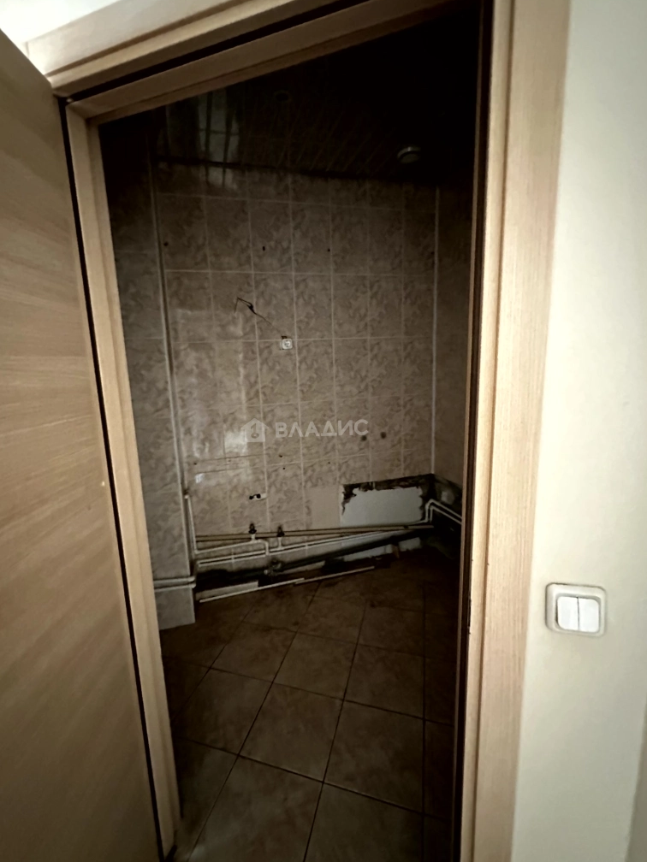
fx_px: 374
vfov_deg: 98.2
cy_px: 428
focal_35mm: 15
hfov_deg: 81.7
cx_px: 306
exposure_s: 1/33
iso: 1250
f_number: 2.2
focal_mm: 2.22
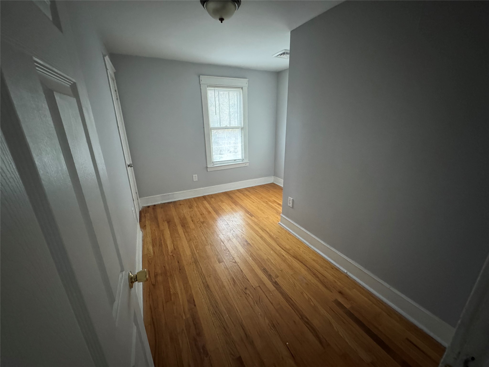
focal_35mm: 14
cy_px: 184
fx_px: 198
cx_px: 244
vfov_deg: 85.7
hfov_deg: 102.1
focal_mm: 2.22
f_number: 2.2
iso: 1250
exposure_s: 1/54
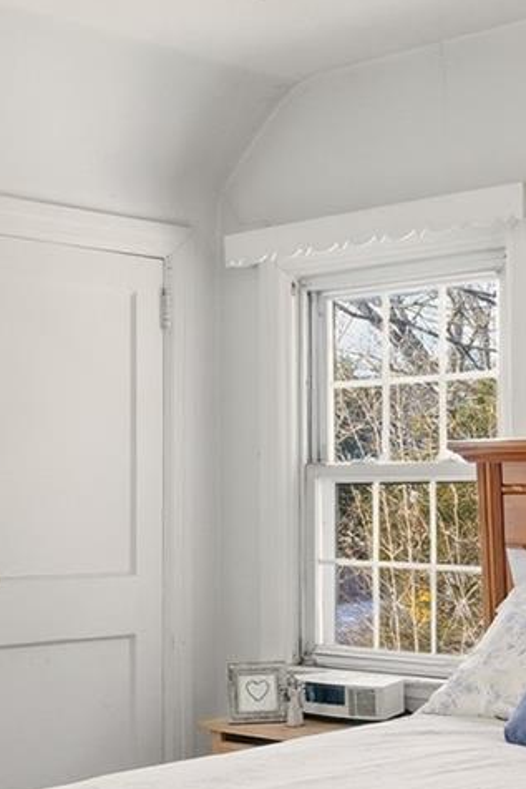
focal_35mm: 69
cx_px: 319
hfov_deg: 19.7
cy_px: 512
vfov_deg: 29.1
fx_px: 1511
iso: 250
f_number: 9
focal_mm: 16
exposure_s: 1/50
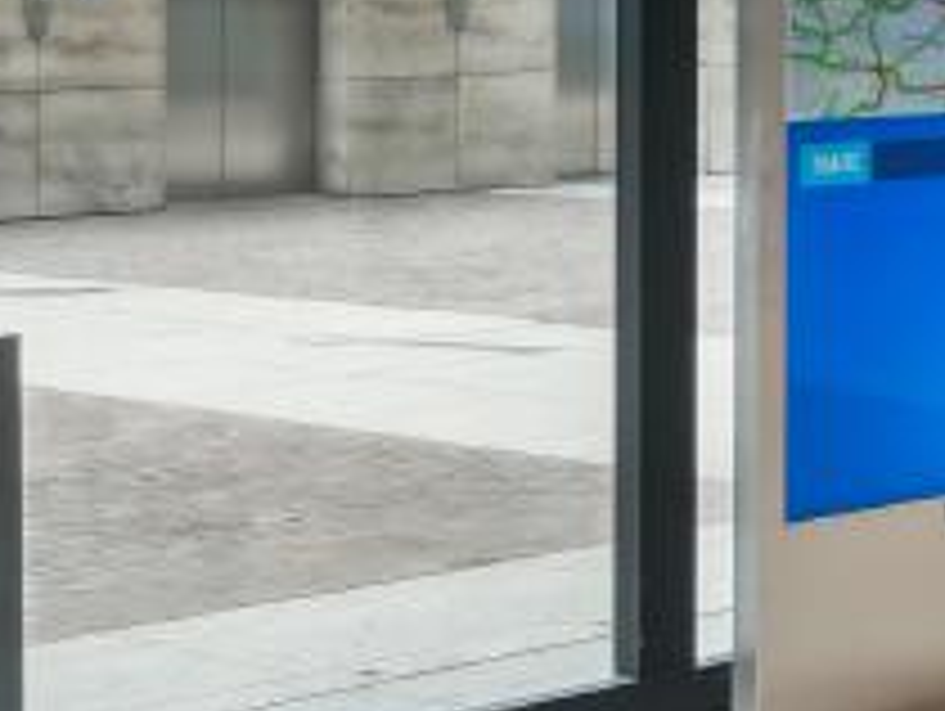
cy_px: 7
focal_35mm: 111
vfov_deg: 13.2
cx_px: 2722
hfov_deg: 11.5
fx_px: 3034
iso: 200
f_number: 11
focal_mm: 19
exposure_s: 1/8
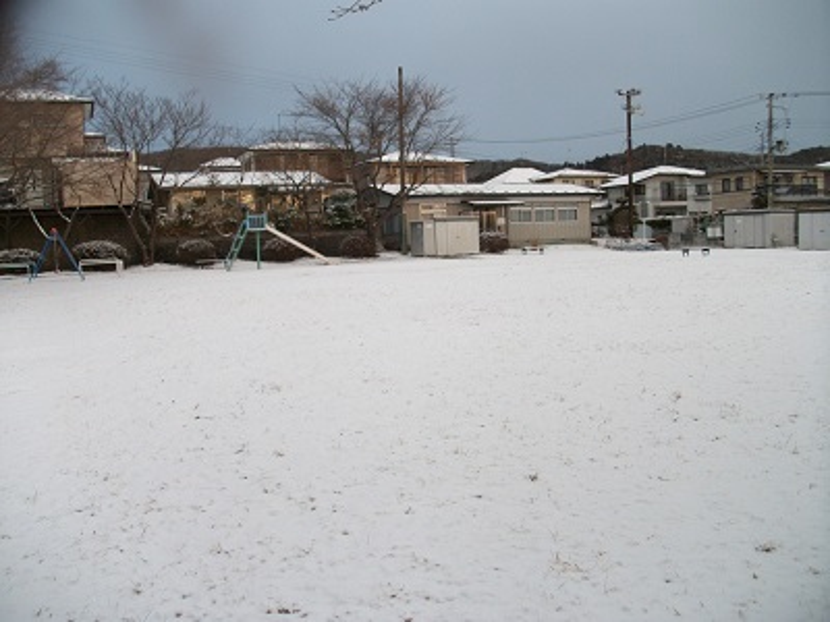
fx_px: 743
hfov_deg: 58.4
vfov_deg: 45.4
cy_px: 311
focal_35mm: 31
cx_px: 415
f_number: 2.9
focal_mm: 5.7
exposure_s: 1/164
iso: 80
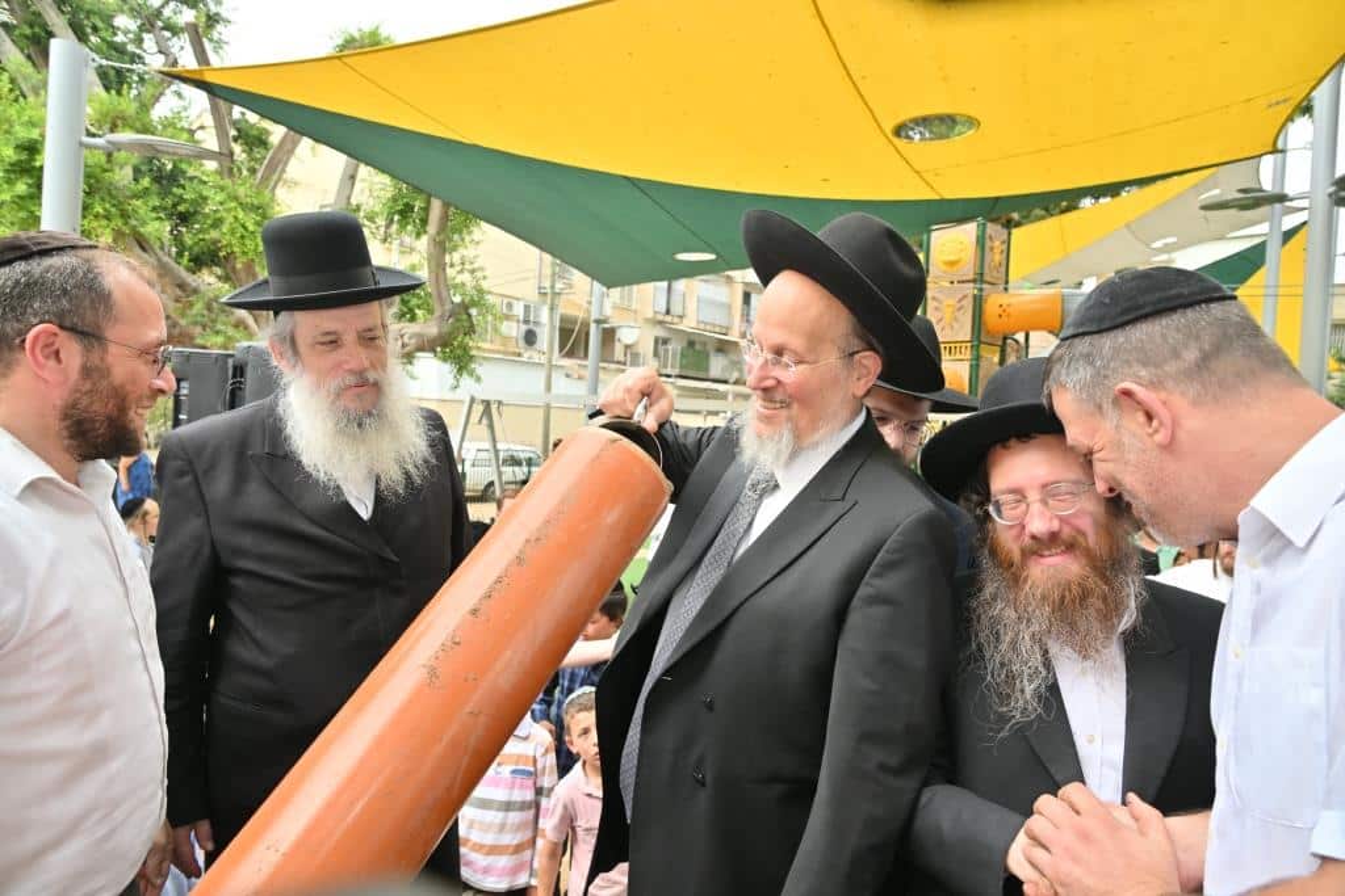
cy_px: 448
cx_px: 672
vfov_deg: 53.1
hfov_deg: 73.7
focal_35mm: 24
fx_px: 897
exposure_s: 1/160
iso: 160
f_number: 6.3
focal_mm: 24
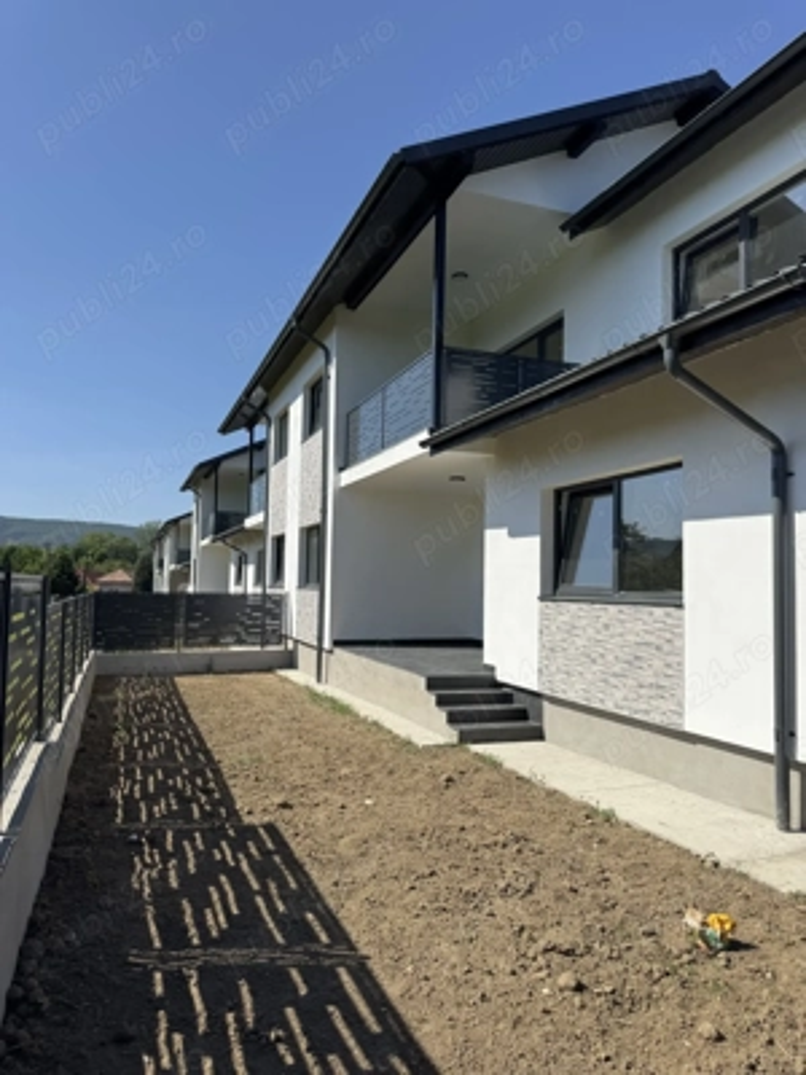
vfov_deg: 71.6
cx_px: 403
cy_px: 538
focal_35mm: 24
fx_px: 745
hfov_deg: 56.8
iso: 80
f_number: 1.78
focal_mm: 6.76
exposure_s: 1/5814
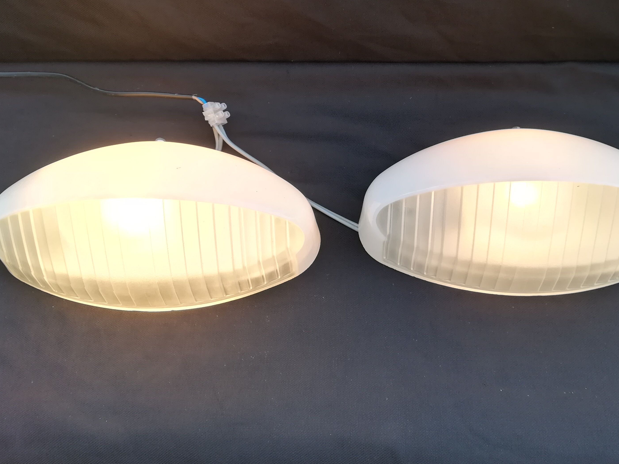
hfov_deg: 50.0
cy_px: 149
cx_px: 351
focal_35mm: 37
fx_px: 662
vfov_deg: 38.2
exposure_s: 1/215
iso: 50
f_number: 2.2
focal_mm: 3.83
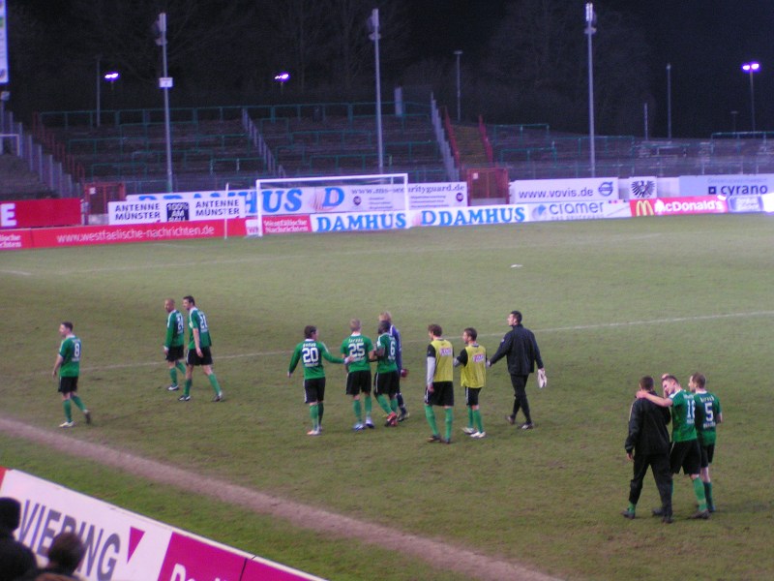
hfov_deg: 18.2
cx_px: 387
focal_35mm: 108
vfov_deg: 13.7
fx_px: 2415
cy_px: 290
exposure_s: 1/20
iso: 200
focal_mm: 16.6
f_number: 3.5
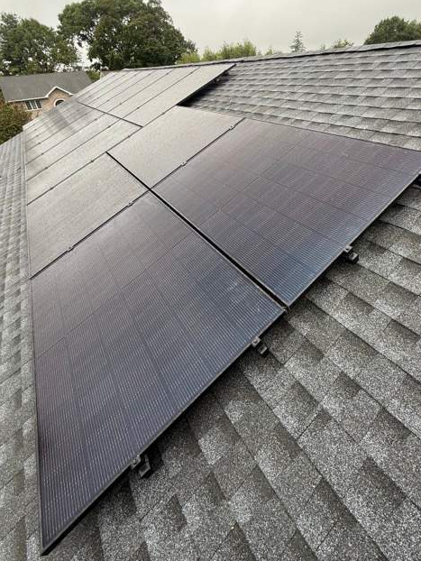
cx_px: 241
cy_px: 227
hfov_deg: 71.3
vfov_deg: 86.7
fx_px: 292
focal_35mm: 18
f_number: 2.2
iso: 50
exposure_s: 1/160
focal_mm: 2.22
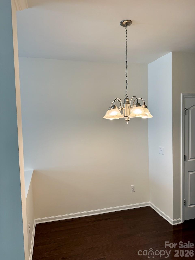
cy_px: 130
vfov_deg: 71.6
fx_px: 180
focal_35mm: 24
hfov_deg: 56.8
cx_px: 98
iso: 100
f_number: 1.78
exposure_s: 1/120
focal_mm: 6.76
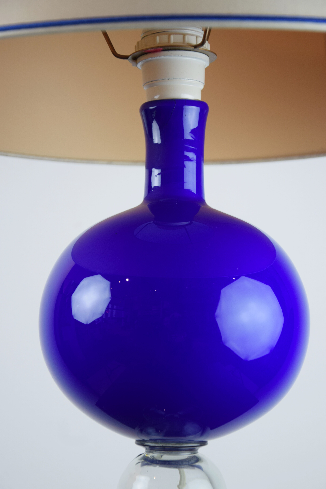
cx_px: 163
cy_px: 244
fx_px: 1345
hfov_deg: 13.8
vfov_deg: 20.6
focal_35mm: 99
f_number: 5.6
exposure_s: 1/125
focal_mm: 66
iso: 400
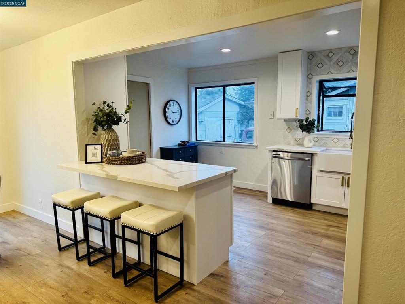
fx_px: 281
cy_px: 152
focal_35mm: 24
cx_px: 202
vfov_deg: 56.8
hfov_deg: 71.6
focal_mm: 6.76
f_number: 1.78
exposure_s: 1/120
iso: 125
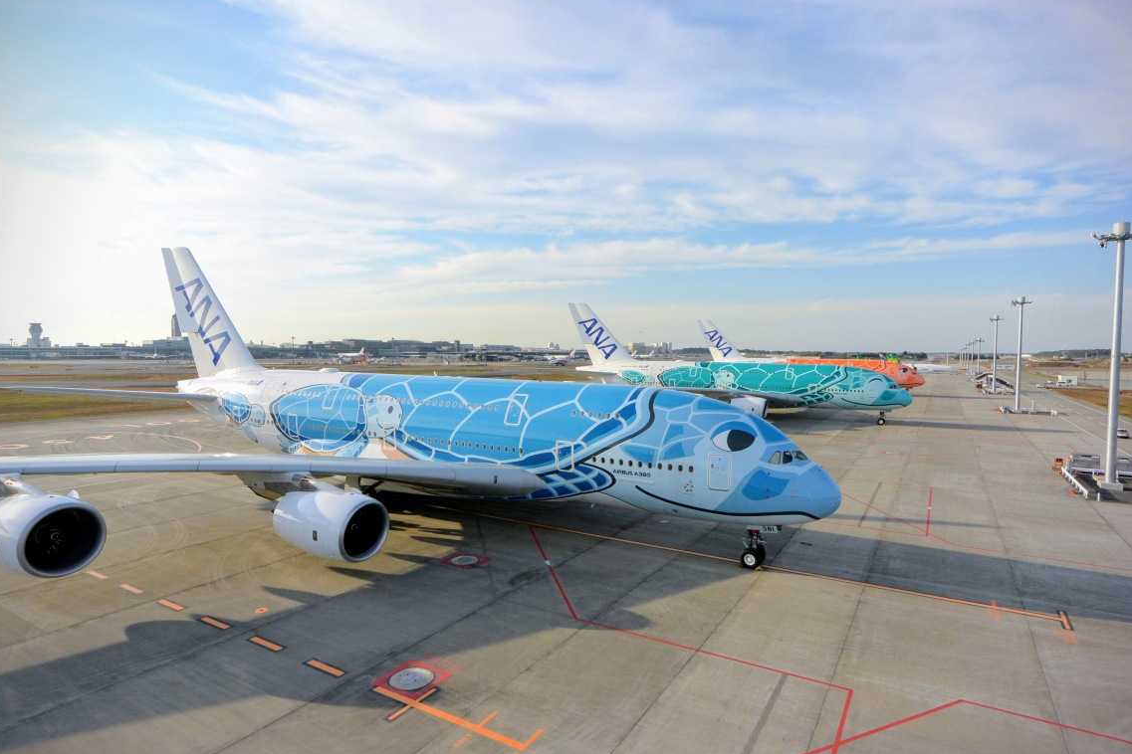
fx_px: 597
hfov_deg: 86.9
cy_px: 374
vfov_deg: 64.6
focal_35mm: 19
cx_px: 575
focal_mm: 6.7
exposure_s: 1/1000
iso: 160
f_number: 5.6
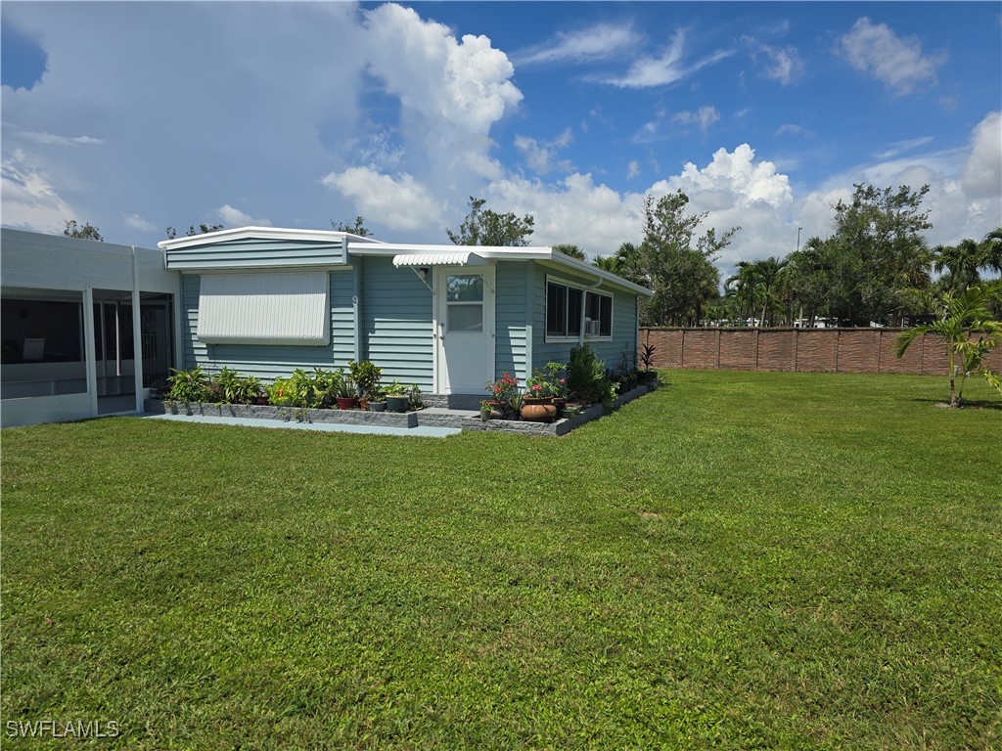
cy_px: 376
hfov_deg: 73.9
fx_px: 666
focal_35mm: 23
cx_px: 501
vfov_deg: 58.9
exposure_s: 1/1151
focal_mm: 6.3
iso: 12
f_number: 1.7
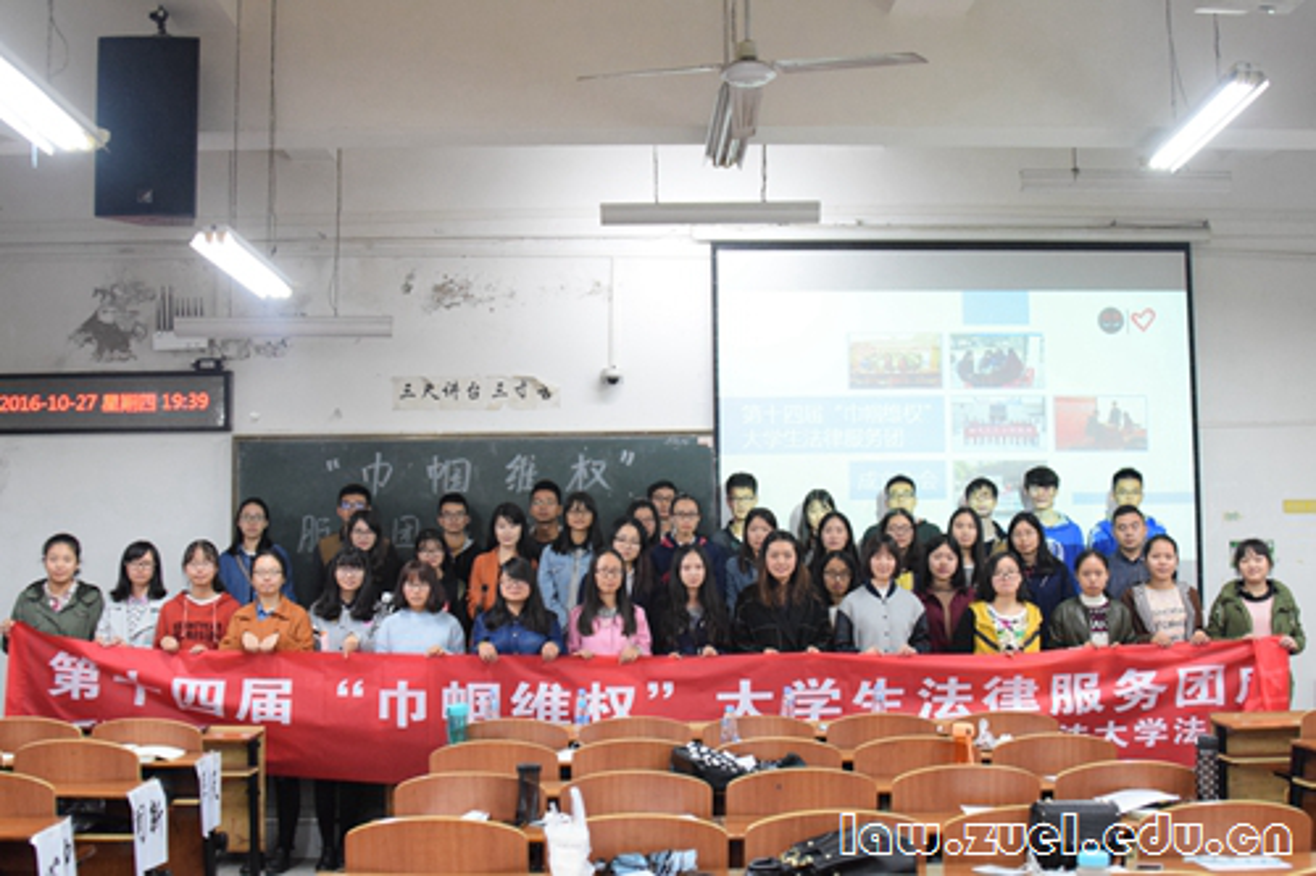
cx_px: 658
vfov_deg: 31.9
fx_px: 1535
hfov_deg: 46.4
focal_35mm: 42
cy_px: 438
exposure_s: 1/80
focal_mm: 28
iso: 3200
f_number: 3.5
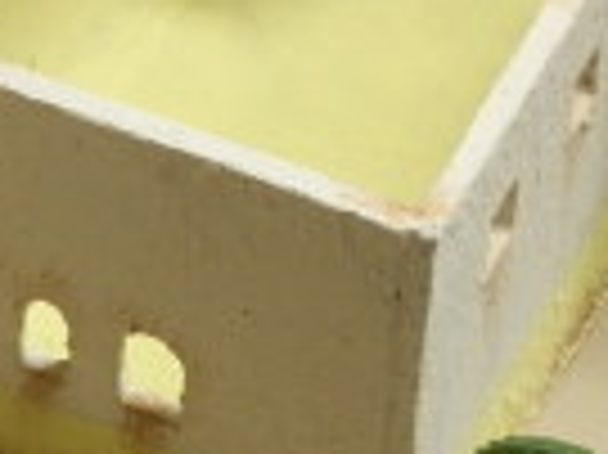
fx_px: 4247
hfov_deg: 8.0
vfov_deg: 6.1
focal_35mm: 242
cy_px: 130
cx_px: -338
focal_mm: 10.99
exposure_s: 1/20
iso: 200
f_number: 3.7
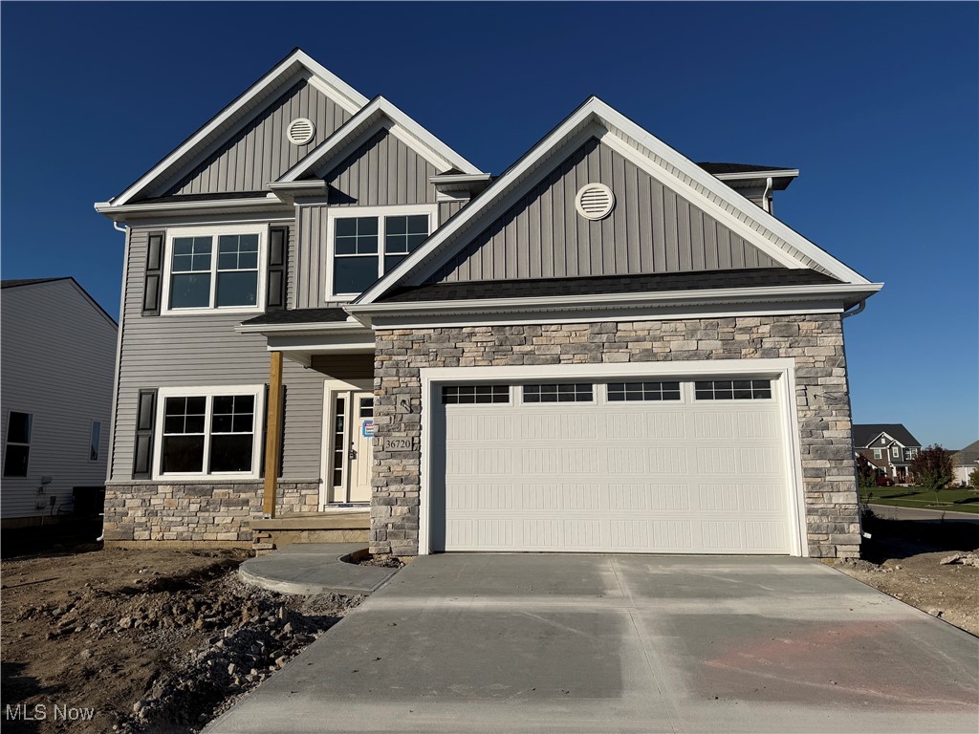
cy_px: 367
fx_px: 679
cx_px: 490
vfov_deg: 56.8
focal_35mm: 24
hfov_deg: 71.6
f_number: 1.78
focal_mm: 6.76
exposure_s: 1/11905
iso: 80
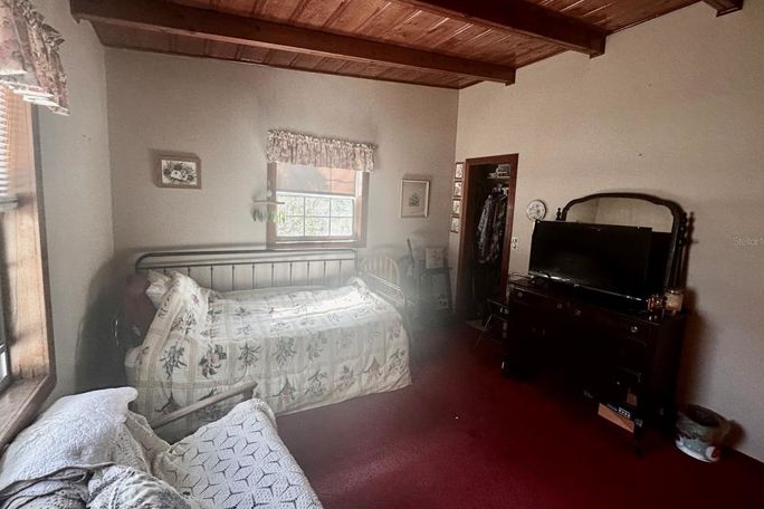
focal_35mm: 15
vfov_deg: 77.3
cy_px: 241
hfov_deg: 100.4
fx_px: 318
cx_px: 386
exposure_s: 1/120
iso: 125
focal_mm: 2.22
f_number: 2.2
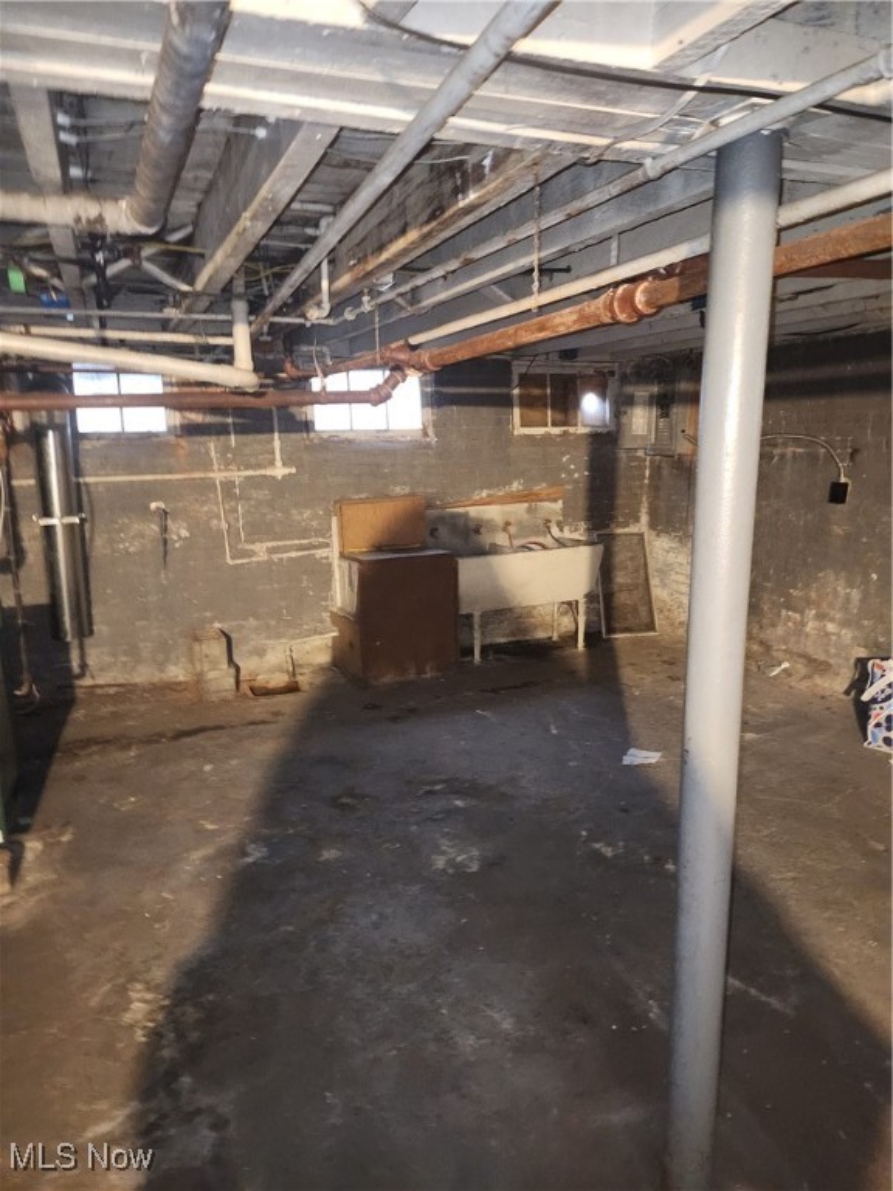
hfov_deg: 58.9
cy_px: 596
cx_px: 446
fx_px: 791
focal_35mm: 23
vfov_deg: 73.9
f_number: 1.8
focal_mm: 5.4
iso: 1000
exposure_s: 1/6
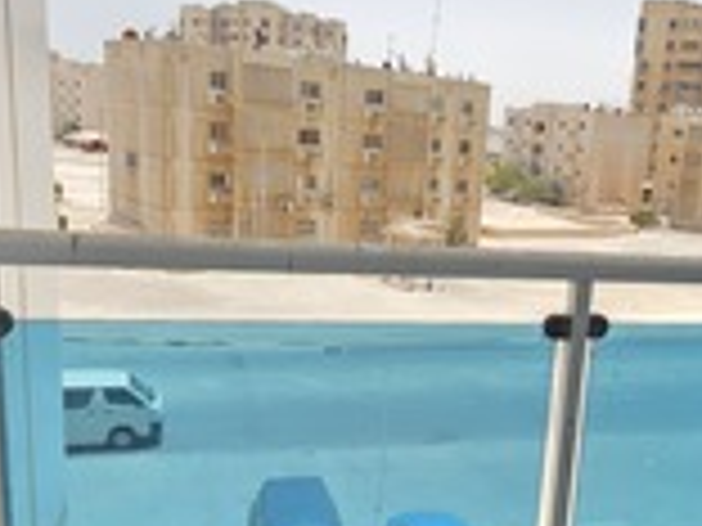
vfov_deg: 37.3
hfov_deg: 47.4
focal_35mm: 38
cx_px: 515
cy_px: 348
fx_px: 771
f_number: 1.9
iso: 40
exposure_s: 1/1055
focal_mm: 2.2
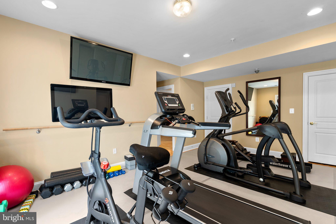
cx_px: 168
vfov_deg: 73.8
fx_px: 149
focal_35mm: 16
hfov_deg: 96.7
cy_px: 112
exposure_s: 1
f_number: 8
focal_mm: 16
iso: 250
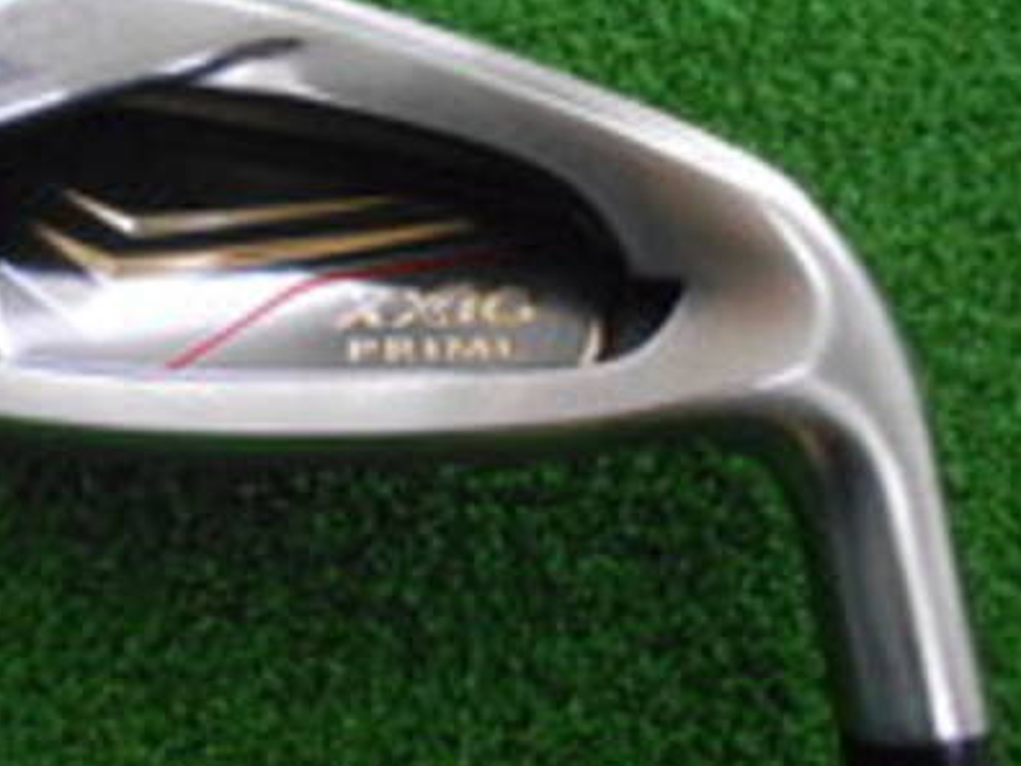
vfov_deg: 34.2
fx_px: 1239
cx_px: 289
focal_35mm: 42
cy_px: 307
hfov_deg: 43.7
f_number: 3.2
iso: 800
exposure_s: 1/200
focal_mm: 4.6
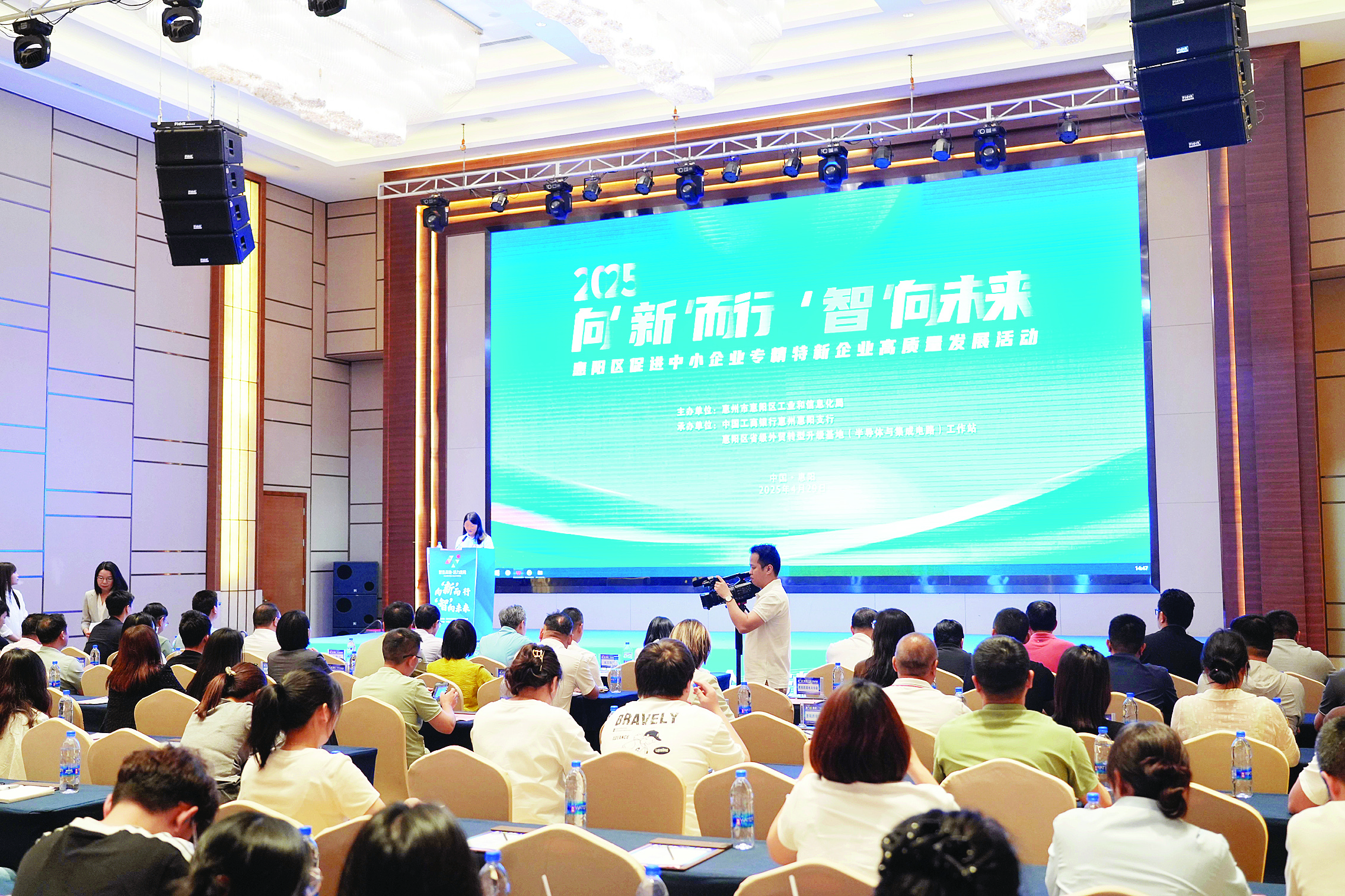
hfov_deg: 51.9
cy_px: 448
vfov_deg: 35.9
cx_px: 672
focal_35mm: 37
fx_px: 1382
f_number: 4
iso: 2000
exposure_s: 1/160
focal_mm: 37
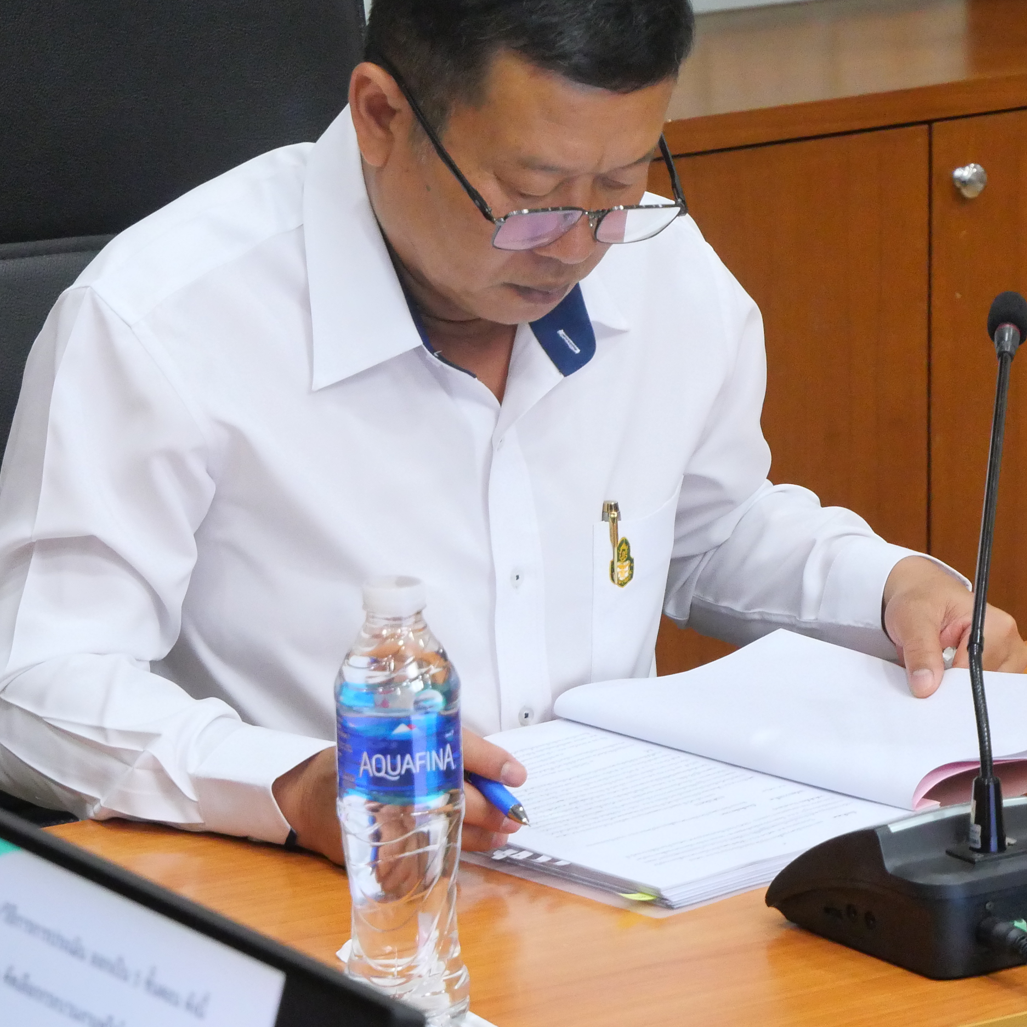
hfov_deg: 8.4
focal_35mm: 209
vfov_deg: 8.4
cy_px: 361
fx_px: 7015
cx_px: 695
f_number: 6.3
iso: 3200
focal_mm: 60
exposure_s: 1/40
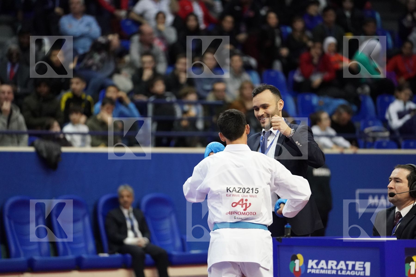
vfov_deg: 6.9
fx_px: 2311
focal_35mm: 200
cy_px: 138
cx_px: 208
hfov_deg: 10.3
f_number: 2.8
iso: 6400
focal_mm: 200
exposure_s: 1/1000
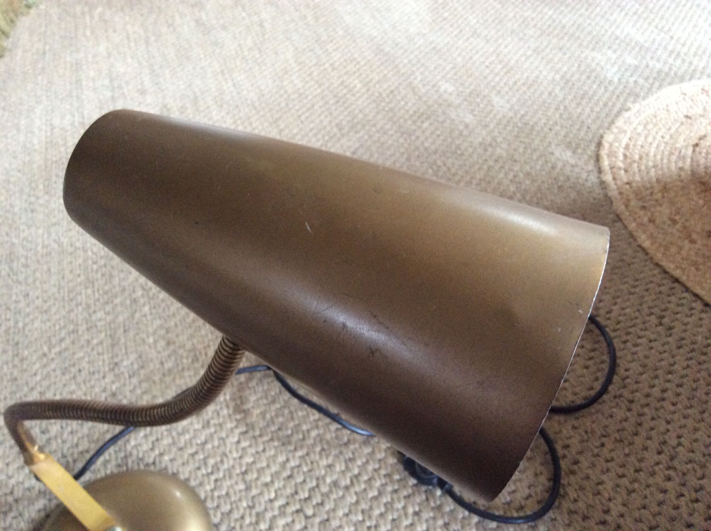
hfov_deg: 56.9
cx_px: 356
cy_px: 266
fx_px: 656
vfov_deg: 44.1
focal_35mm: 32
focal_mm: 3.3
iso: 320
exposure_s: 1/17
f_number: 2.4
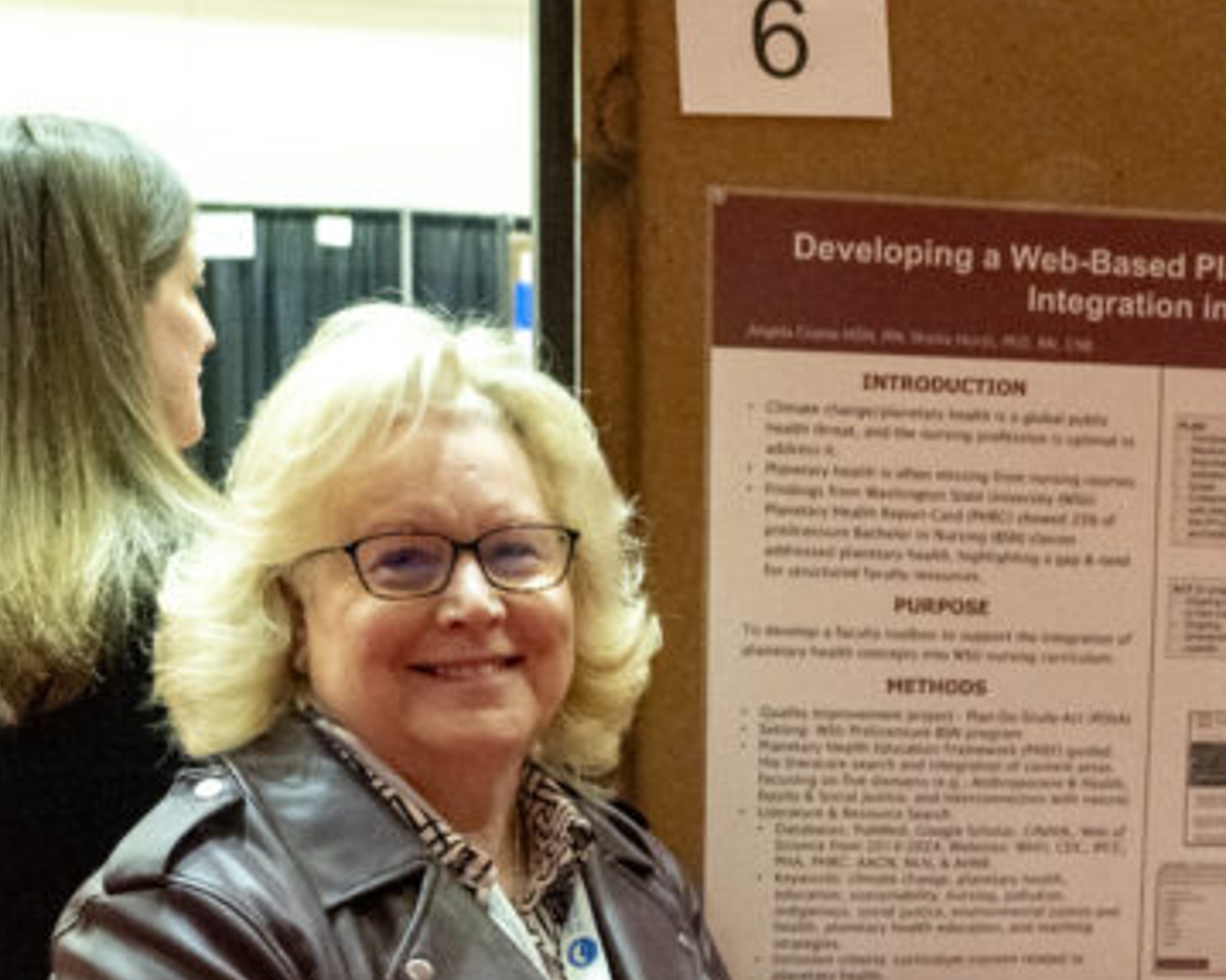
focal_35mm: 87
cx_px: 1233
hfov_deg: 21.2
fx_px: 3156
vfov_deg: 17.4
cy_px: 891
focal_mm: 28
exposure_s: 1/25
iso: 6400
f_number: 4.5
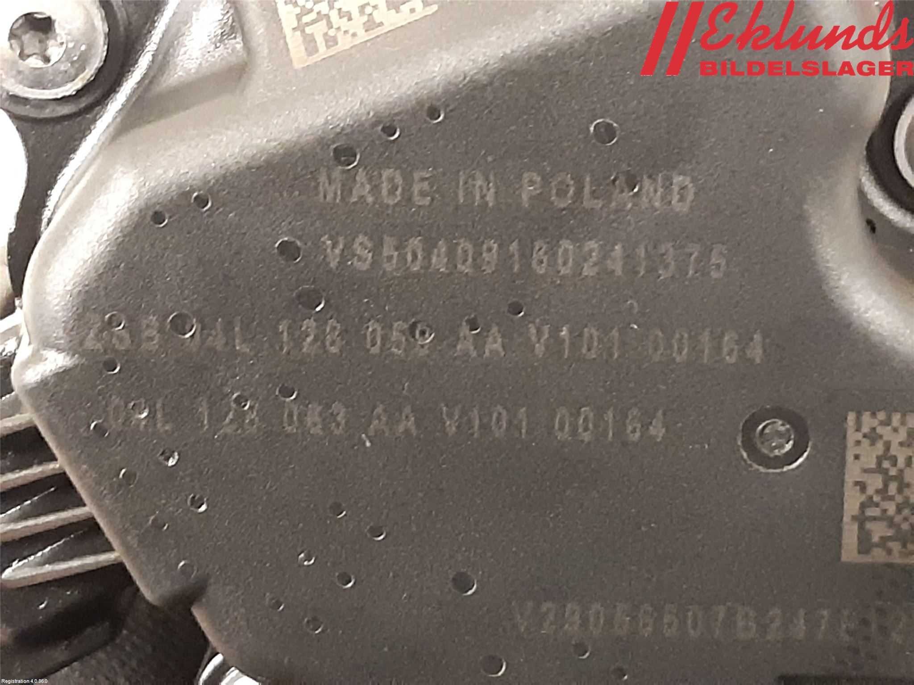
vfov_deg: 53.1
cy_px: 342
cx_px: 457
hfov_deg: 67.3
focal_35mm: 26
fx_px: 687
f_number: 1.7
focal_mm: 3.93
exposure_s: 1/17
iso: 640
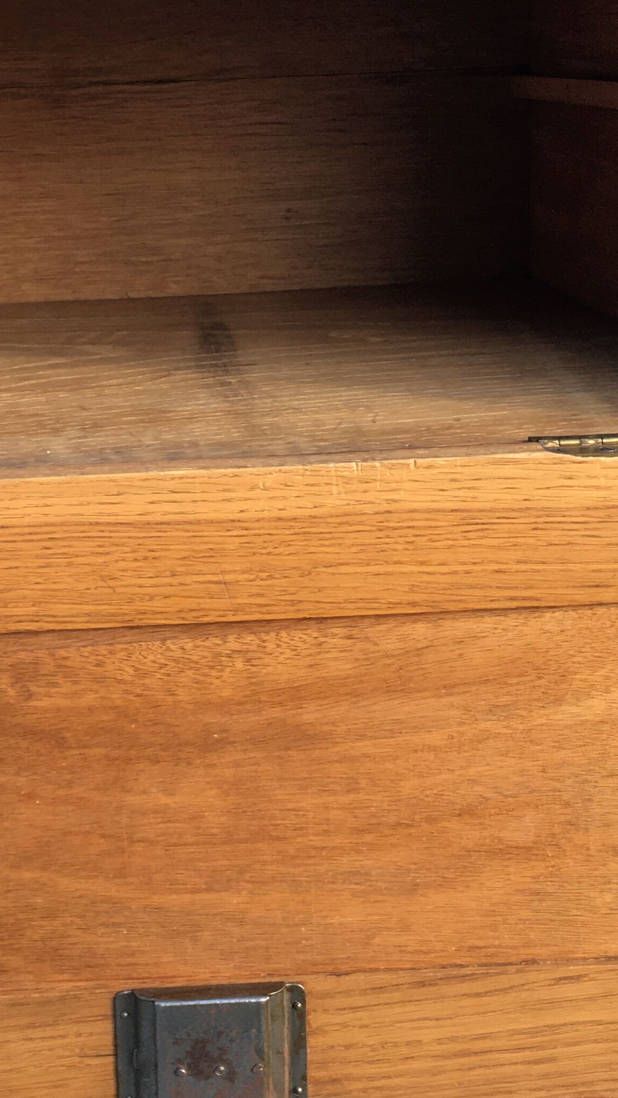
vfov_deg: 33.5
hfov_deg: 19.2
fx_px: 1806
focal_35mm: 62
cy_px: 357
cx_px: 135
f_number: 2.2
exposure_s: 1/100
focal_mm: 4.15
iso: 40
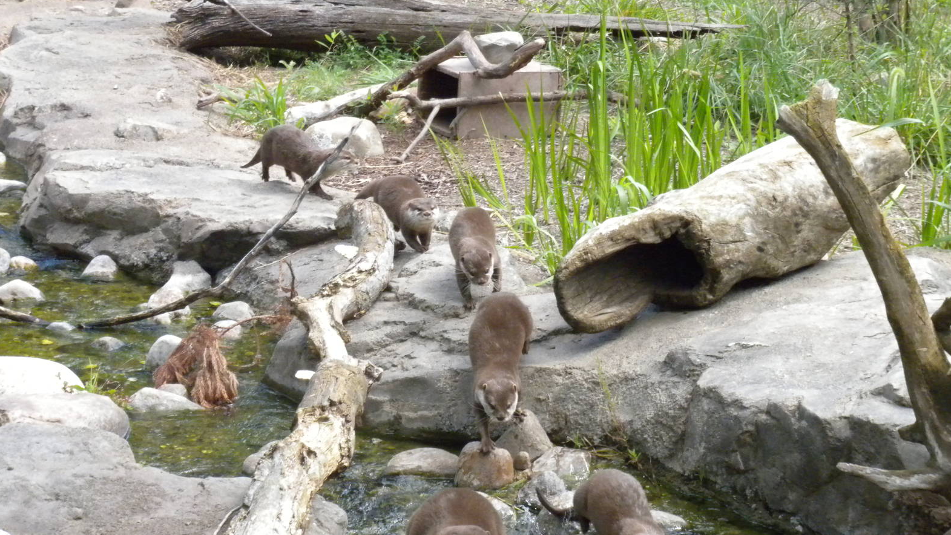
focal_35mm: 132
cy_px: 350
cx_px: 482
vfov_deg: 9.2
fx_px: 3329
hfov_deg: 16.3
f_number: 5.1
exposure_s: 1/447
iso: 400
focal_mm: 21
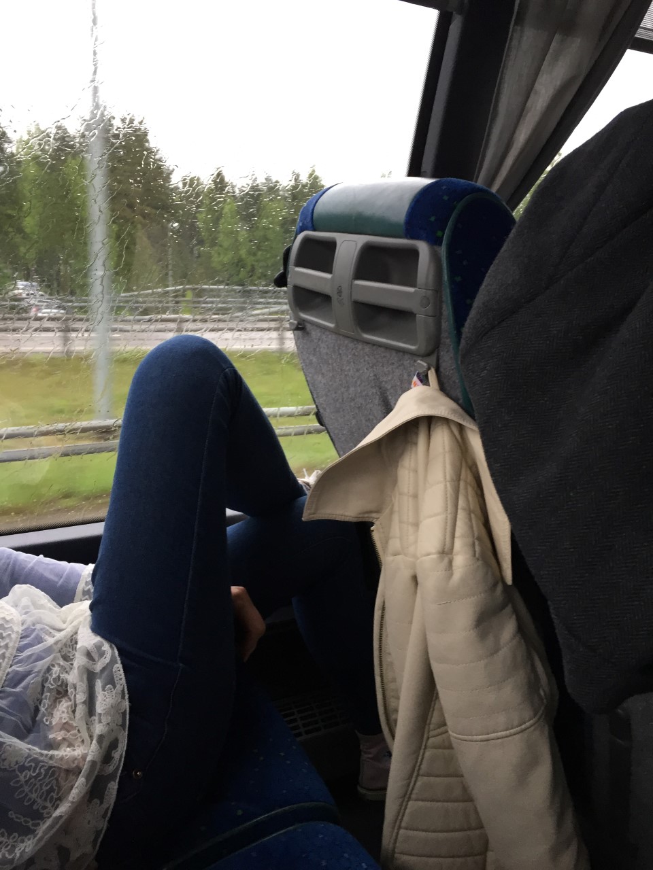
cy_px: 435
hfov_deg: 48.2
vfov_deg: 61.7
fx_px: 729
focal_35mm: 29
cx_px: 326
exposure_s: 1/30
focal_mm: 4.15
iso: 32
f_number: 2.2
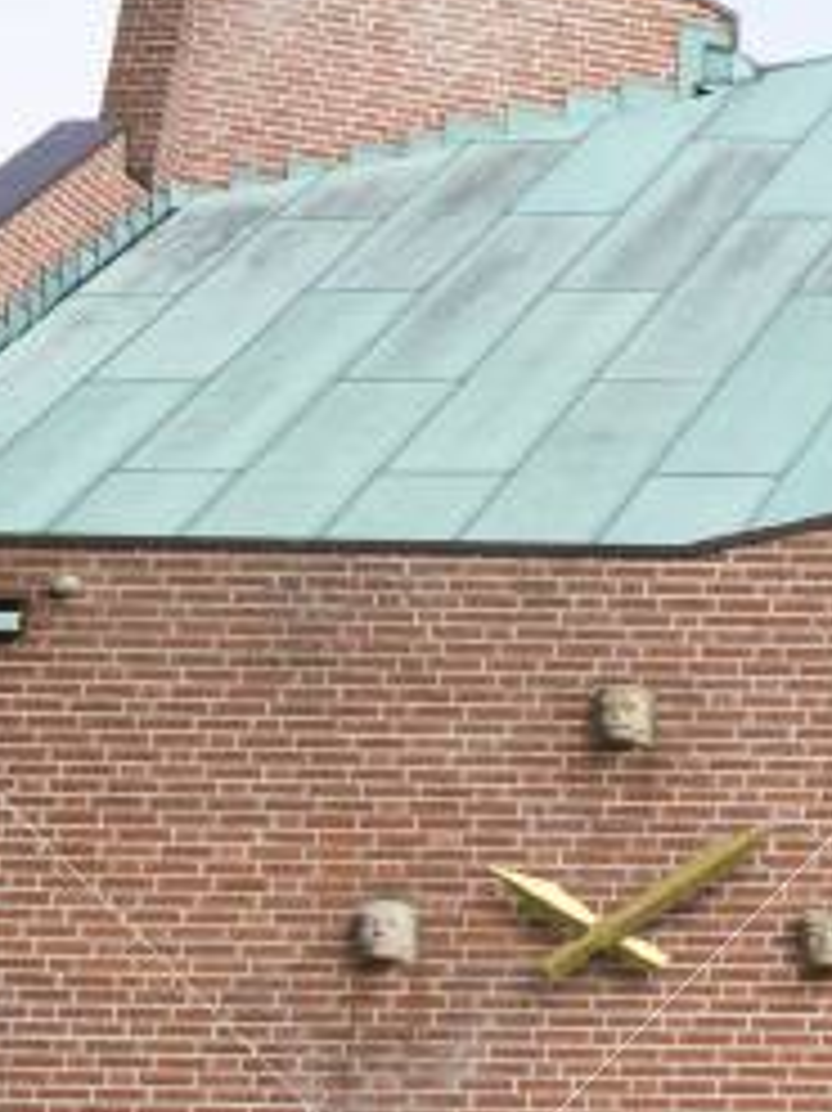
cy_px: 209
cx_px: 2073
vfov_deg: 10.8
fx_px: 5838
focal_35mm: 182
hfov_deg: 7.5
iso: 200
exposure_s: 1/125
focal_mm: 24
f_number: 14
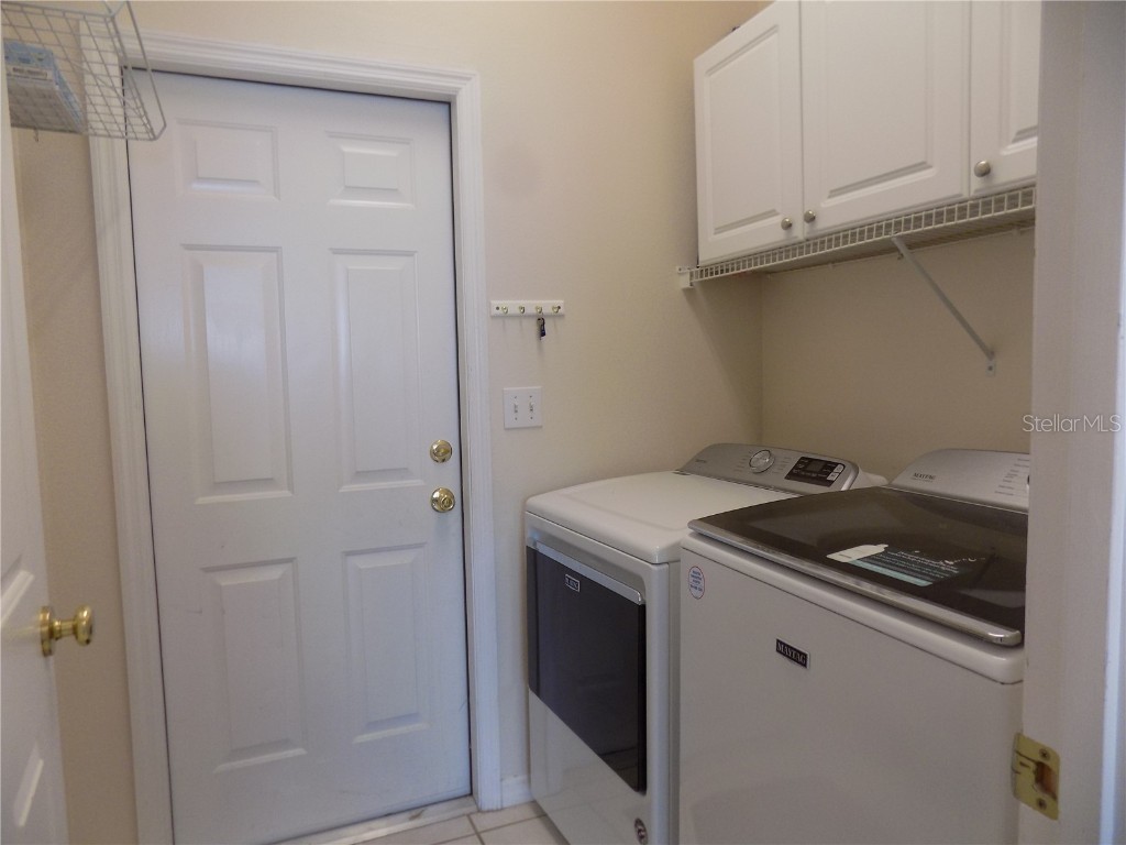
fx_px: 748
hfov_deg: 73.9
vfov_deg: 58.9
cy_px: 422
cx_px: 563
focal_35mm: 23
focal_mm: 4
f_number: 3.1
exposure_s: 1/30
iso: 125
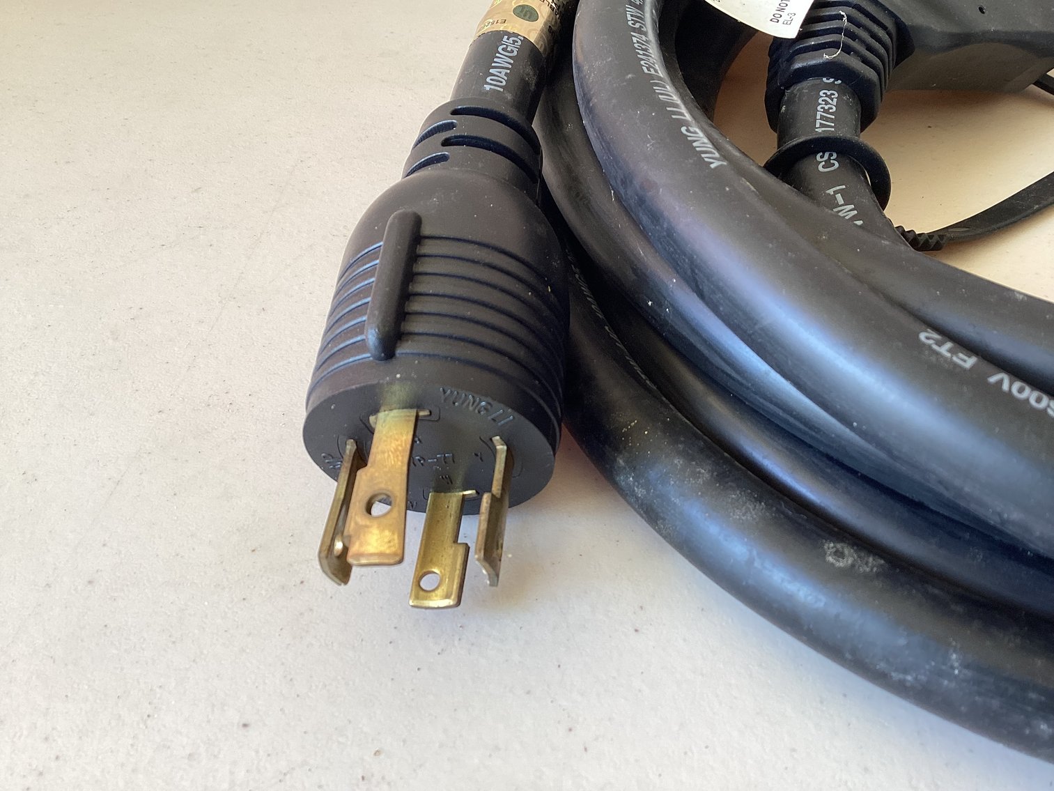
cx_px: 527
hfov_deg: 58.3
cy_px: 396
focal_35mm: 31
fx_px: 944
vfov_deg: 45.4
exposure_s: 1/60
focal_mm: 3.3
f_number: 2.4
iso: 50
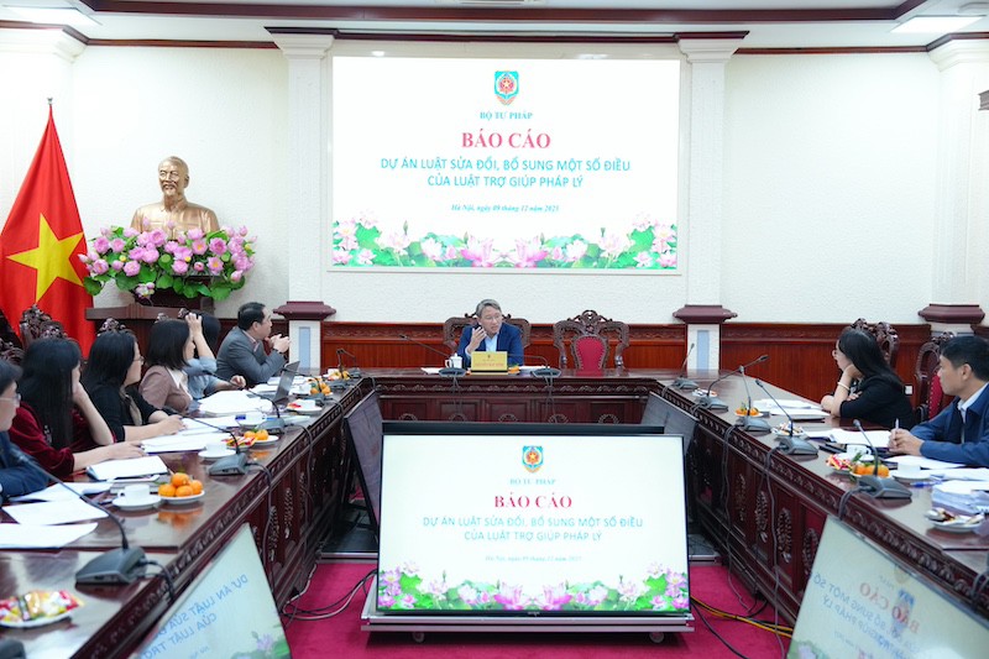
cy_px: 330
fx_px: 1044
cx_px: 494
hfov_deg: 50.7
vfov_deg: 35.0
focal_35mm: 38
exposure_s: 1/160
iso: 1600
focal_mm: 38
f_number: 3.2
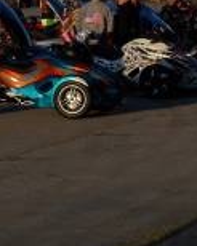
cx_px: -3
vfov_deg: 7.2
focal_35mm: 268
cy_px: 89
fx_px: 1955
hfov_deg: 5.8
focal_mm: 21.5
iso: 80
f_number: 5.4
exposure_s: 1/400
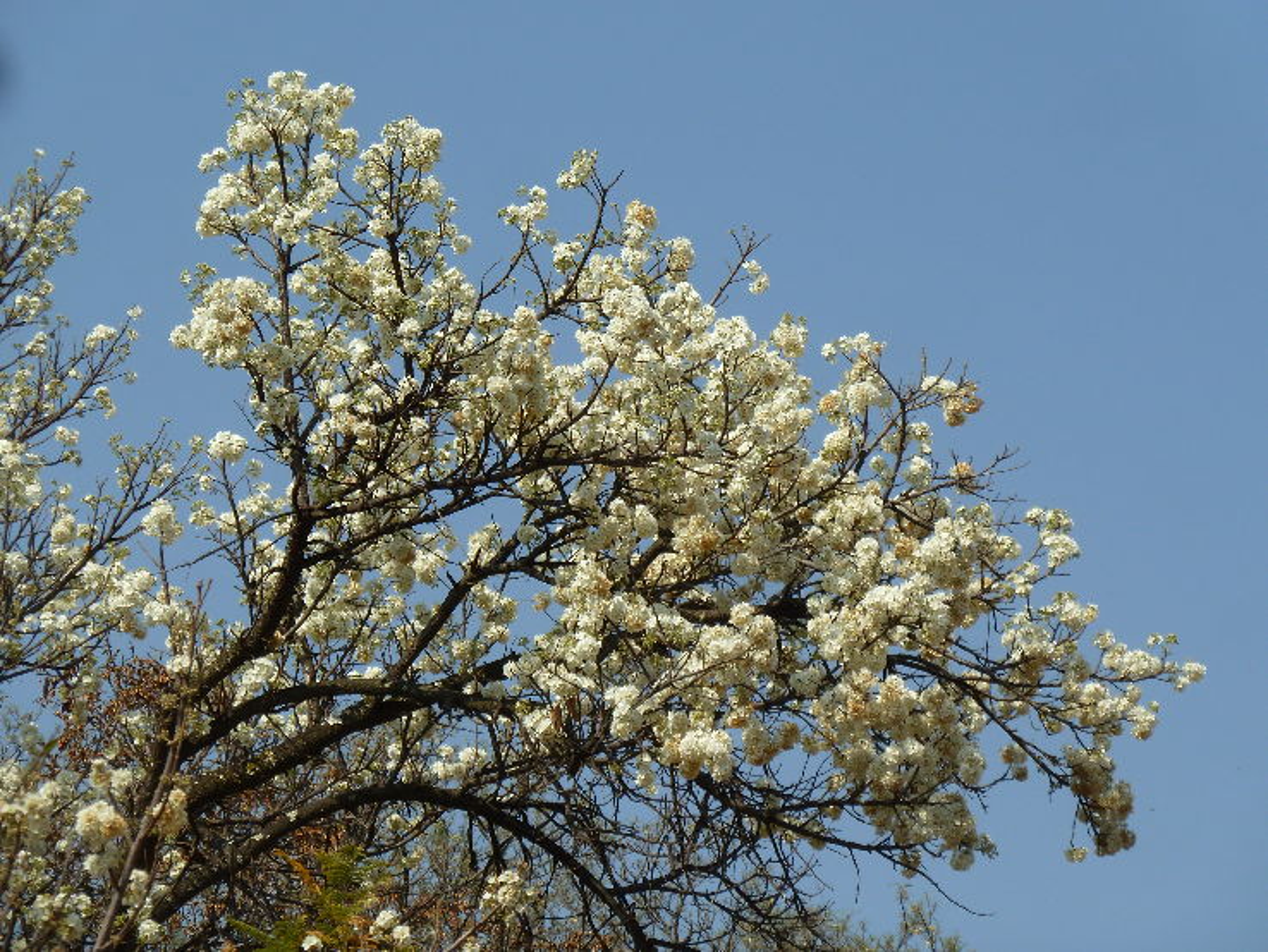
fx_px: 5386
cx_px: 634
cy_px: 476
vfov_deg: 10.1
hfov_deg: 13.4
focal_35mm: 147
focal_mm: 24.1
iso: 80
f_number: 5
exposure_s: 1/400
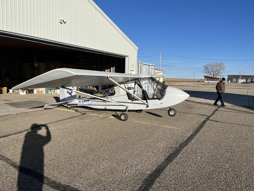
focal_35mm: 26
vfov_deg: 53.1
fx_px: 191
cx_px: 127
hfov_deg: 67.3
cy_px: 96
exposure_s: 1/5076
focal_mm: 5.1
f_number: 1.6
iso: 50
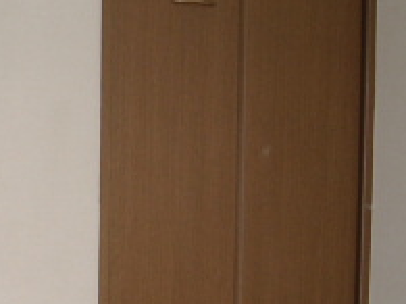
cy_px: 346
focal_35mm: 115
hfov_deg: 16.7
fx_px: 1348
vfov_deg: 12.6
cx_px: -12
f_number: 2.8
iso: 64
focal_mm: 5.7
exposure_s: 1/60
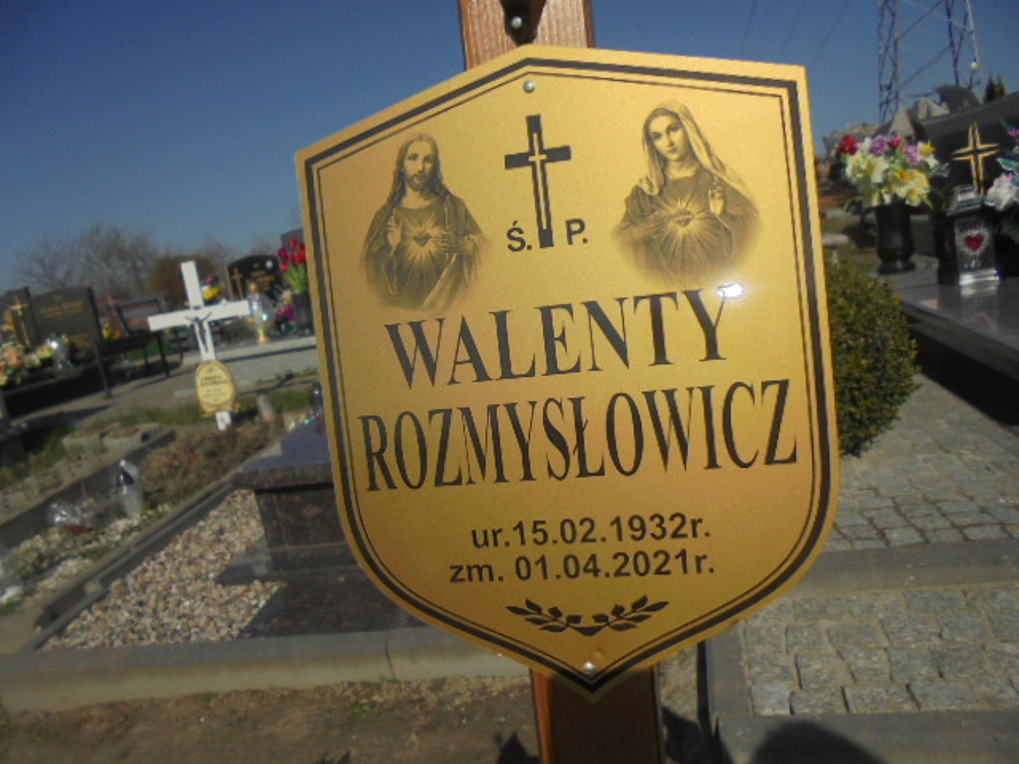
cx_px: 510
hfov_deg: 67.3
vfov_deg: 53.1
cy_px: 382
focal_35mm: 26
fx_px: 765
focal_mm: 4.6
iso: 100
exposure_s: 1/320
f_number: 11.5
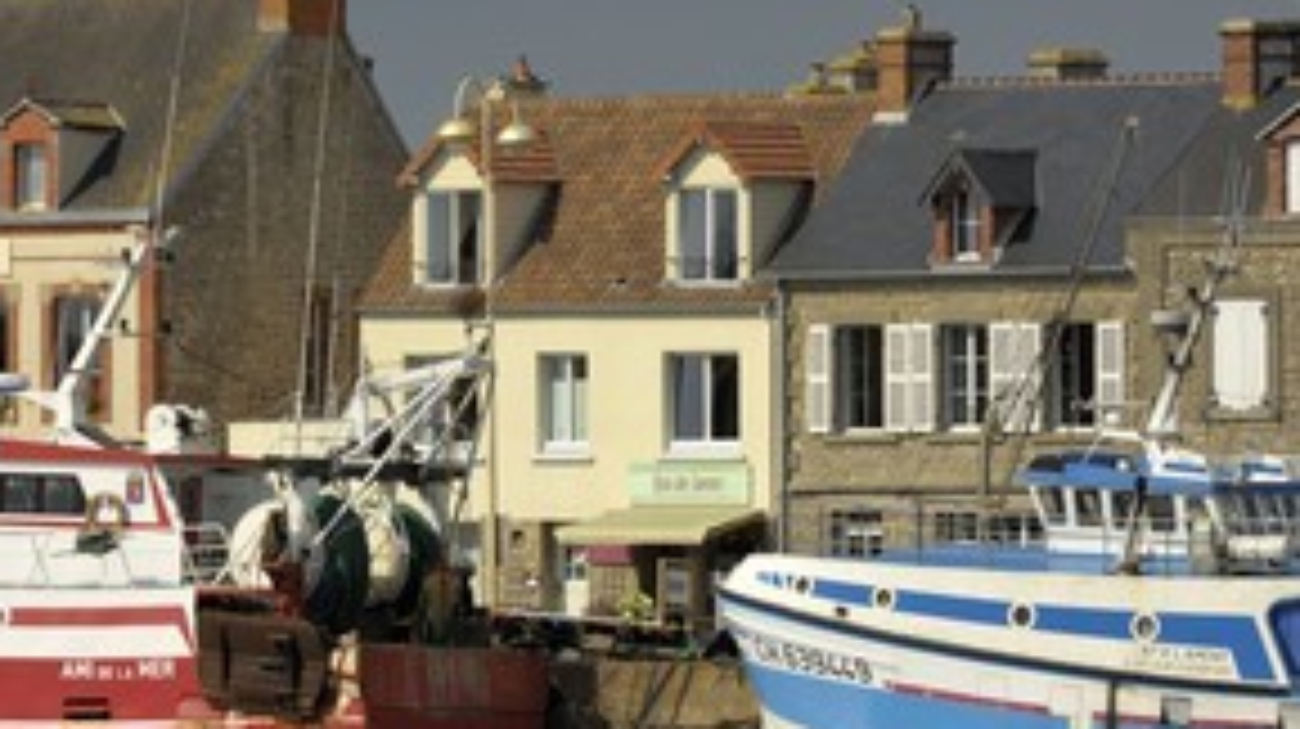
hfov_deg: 4.7
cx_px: 358
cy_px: 333
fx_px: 15775
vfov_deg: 2.6
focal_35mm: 458
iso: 100
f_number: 9
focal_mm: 200
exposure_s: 1/320
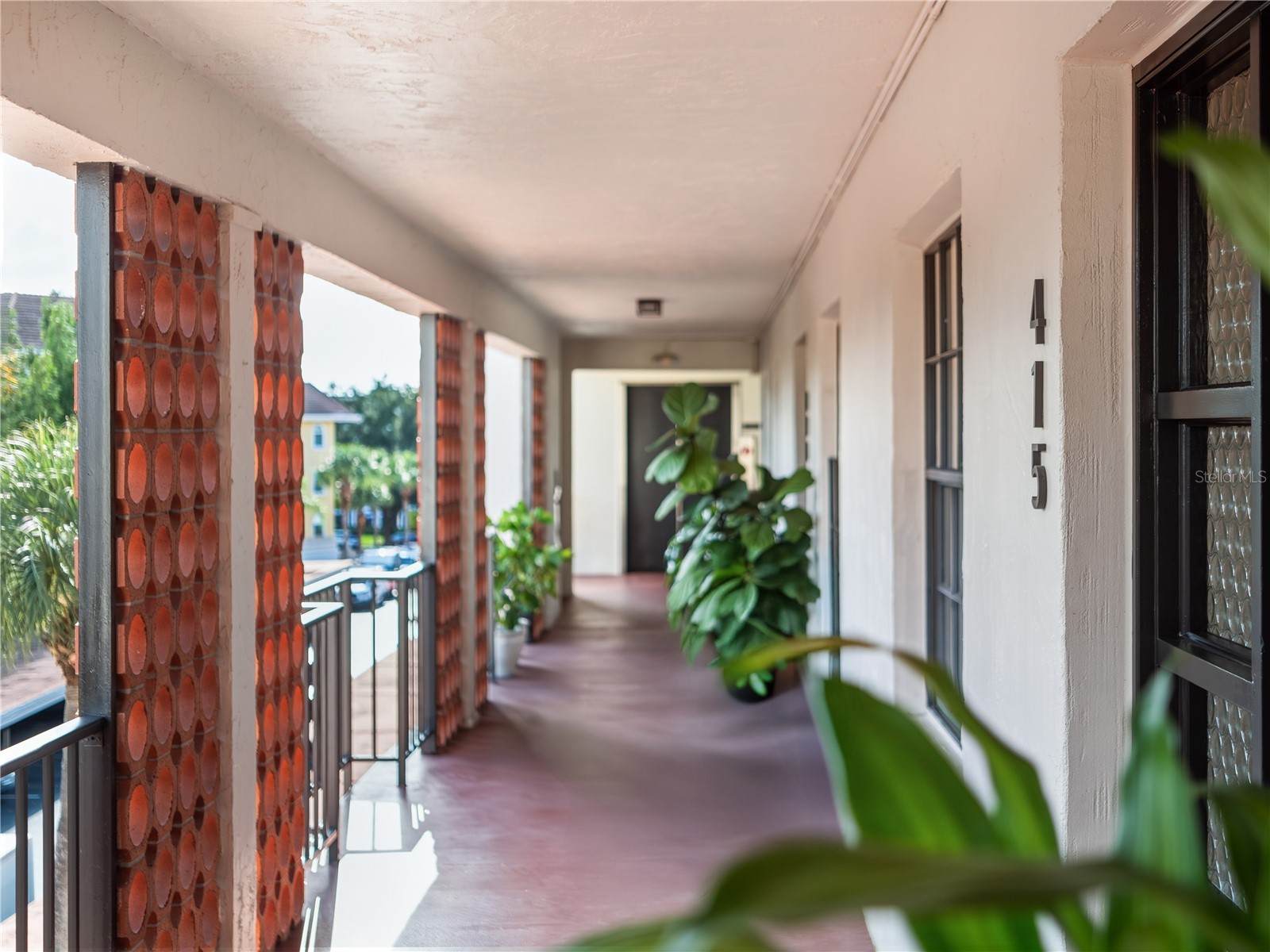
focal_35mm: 50
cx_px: 635
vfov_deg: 29.1
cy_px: 476
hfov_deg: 38.2
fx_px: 1834
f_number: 1.7
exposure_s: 1/640
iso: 200
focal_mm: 25
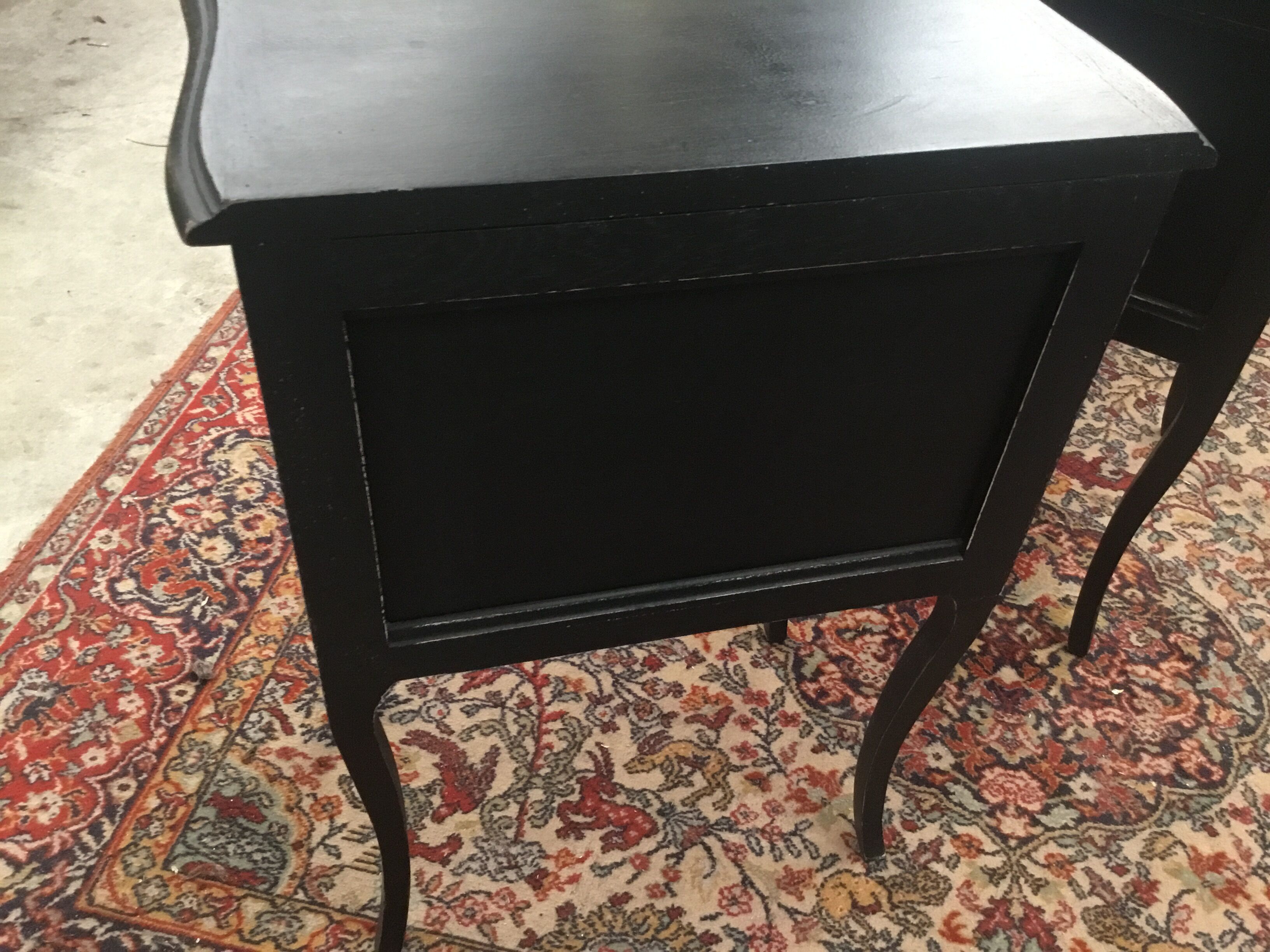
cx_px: 635
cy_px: 476
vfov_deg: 45.4
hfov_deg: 58.4
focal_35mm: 31
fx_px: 1137
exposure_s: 1/20
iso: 200
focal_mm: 3.3
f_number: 2.4
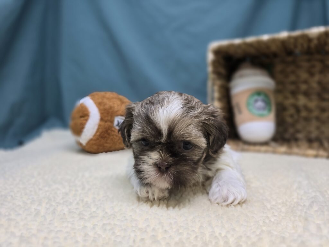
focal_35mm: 23
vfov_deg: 58.9
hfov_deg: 73.9
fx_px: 219
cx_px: 164
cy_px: 124
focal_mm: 6.3
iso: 50
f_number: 1.7
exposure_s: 1/120
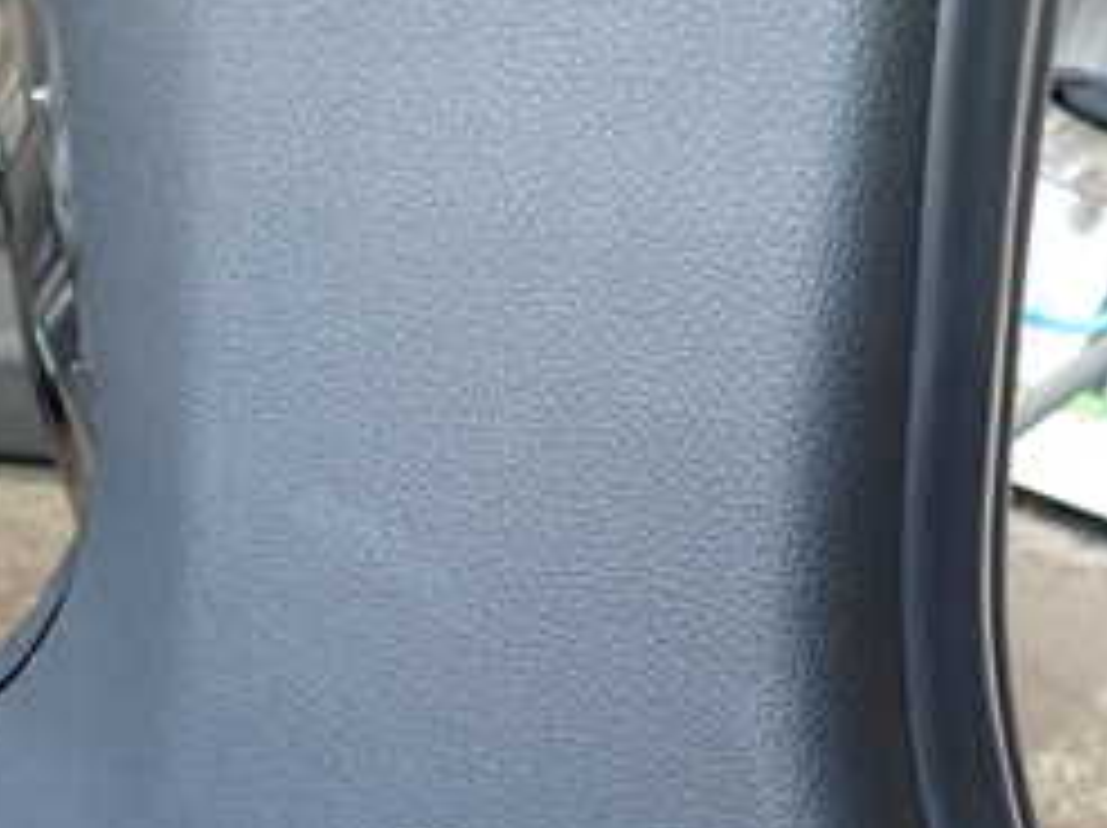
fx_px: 1949
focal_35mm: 61
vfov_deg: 22.7
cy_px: 896
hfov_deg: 31.6
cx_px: 450
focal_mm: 4.5
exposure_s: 1/50
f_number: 2
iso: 200
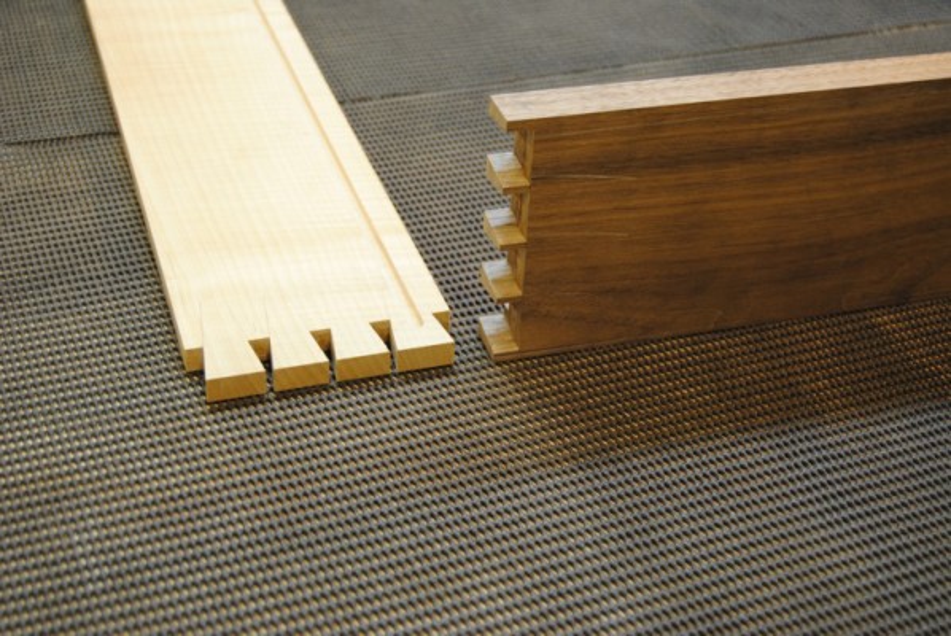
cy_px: 318
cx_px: 476
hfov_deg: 35.0
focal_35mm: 57
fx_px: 1507
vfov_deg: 23.8
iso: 400
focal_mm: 38
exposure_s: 1/15
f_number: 4.8
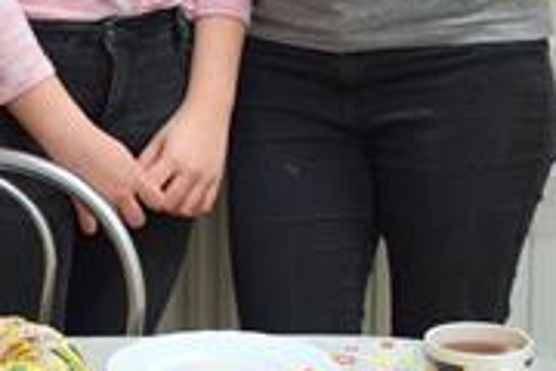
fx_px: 2224
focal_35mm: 144
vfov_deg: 9.5
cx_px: -56
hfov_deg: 13.9
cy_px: 6
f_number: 3.8
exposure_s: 1/60
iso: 1100
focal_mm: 24
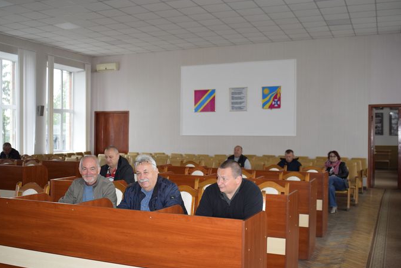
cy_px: 142
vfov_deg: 33.4
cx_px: 182
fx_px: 446
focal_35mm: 40
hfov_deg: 48.4
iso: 800
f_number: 4.5
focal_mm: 24
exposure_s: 1/80
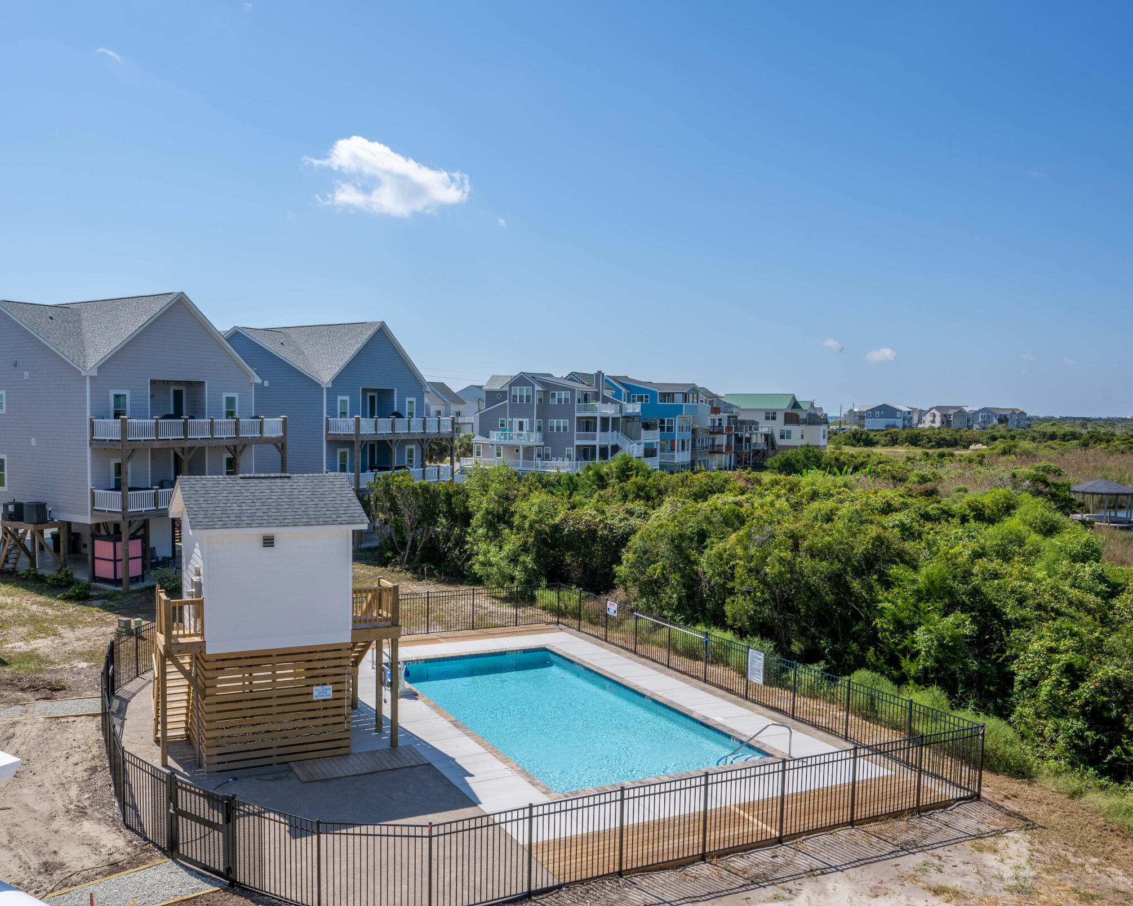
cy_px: 474
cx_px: 417
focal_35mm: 28
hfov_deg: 61.3
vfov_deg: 51.5
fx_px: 939
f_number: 11
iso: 100
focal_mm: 20
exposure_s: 1/200
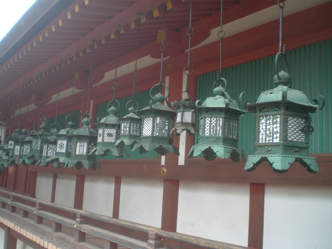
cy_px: 124
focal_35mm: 38
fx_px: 364
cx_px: 166
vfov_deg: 37.7
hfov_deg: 49.0
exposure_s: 1/60
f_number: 3.1
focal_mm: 6.3
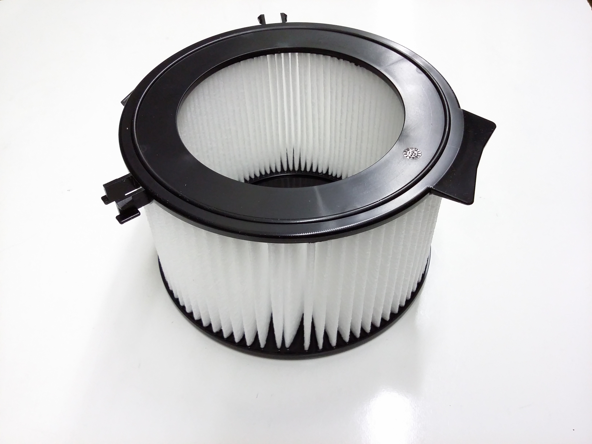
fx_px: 547
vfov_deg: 44.2
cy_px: 222
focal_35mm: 32
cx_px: 296
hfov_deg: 56.8
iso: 200
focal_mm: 3.4
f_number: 2.4
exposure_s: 1/15
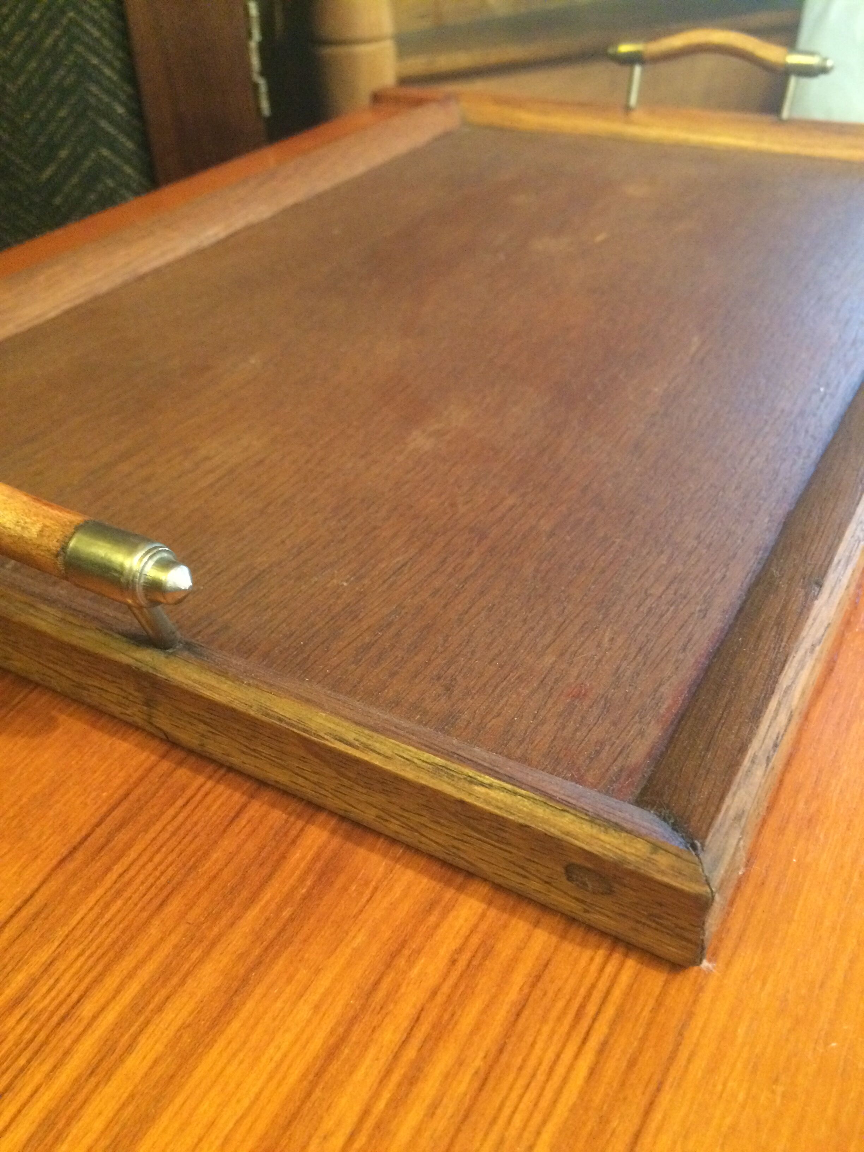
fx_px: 965
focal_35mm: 29
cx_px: 432
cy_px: 576
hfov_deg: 48.2
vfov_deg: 61.7
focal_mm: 4.15
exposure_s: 1/17
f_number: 2.2
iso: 400
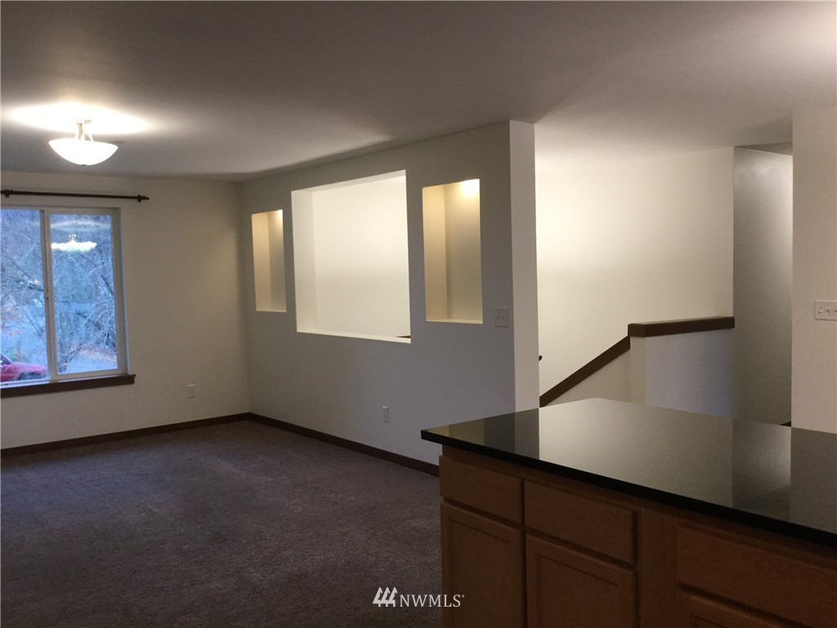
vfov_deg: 45.4
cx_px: 418
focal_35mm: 31
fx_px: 750
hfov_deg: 58.4
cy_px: 314
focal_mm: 3.3
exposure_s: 1/30
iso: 32
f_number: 2.4
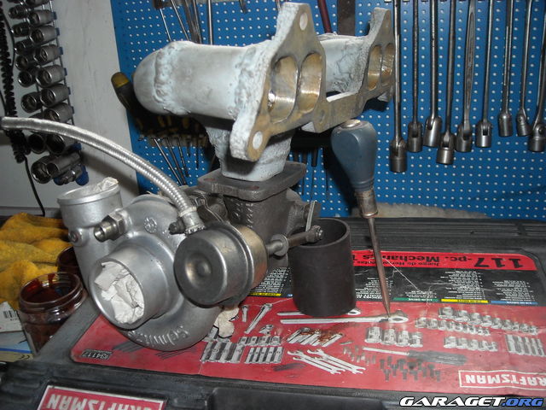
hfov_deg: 52.6
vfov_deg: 40.7
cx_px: 273
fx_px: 552
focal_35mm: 35
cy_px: 205
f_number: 2.8
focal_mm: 5.7
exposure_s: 1/60
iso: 200
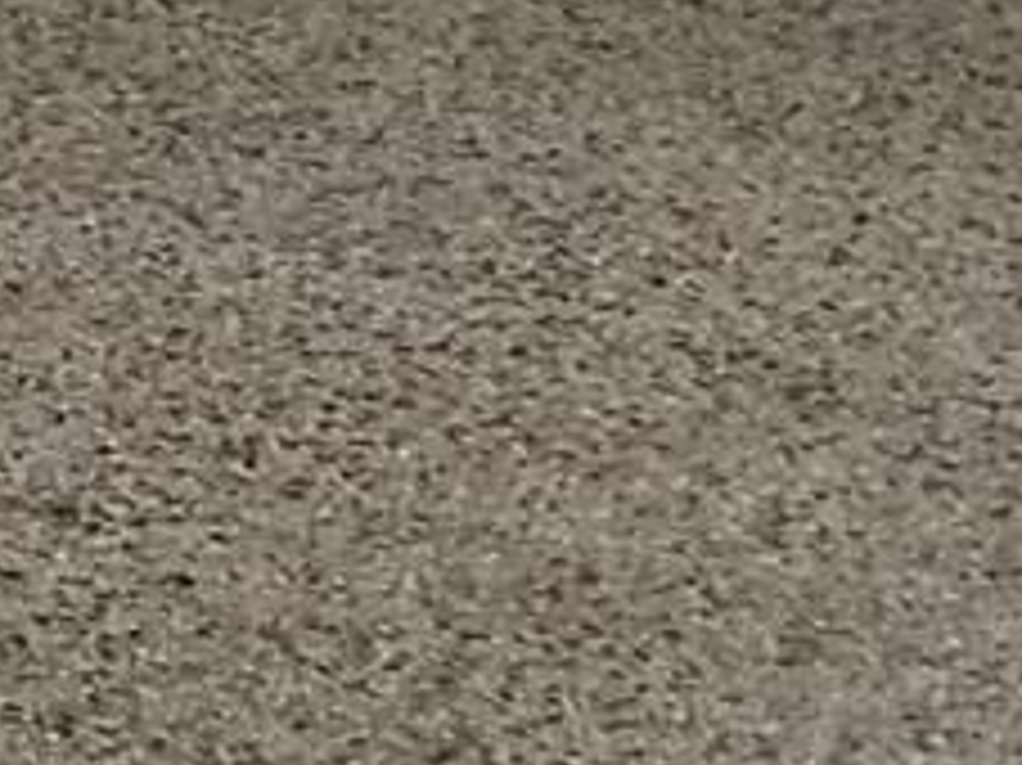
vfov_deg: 7.1
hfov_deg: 10.0
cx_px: -986
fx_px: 5400
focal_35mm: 183
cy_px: -1710
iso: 125
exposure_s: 1/109
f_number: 1.8
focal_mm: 4.25
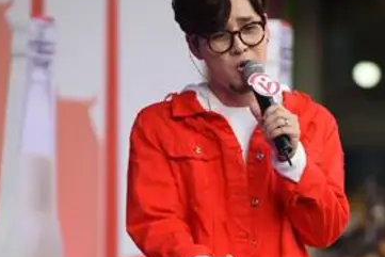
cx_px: 273
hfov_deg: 6.1
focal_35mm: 335
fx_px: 3584
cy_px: 197
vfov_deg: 4.1
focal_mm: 155
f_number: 2.8
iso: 200
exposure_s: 1/500
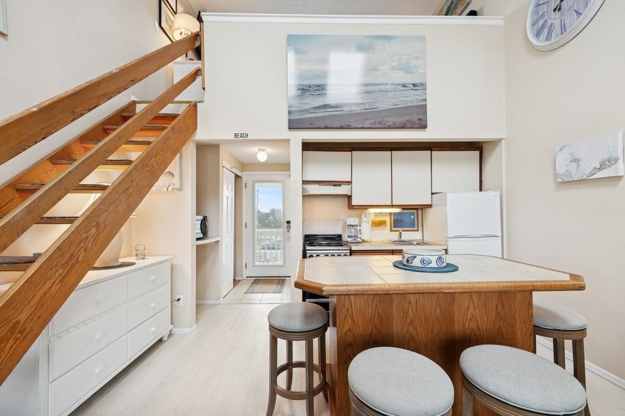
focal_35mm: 14
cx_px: 312
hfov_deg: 104.3
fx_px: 243
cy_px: 208
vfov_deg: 81.2
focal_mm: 14
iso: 640
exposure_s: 1/500
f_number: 5
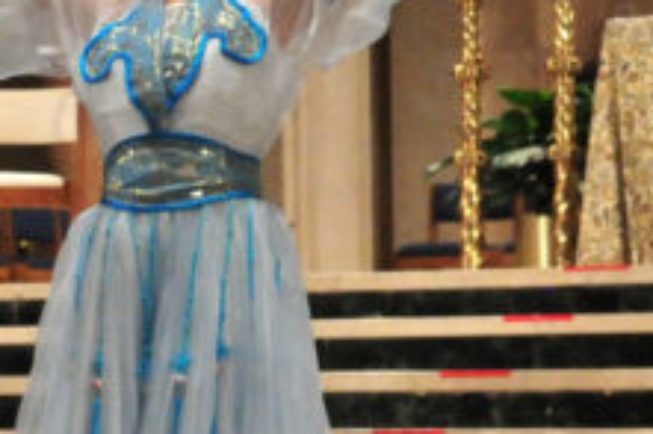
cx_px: -24
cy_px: 97
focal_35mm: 181
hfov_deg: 11.2
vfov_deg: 7.6
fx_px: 3281
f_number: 4
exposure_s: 1/200
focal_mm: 26
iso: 2500
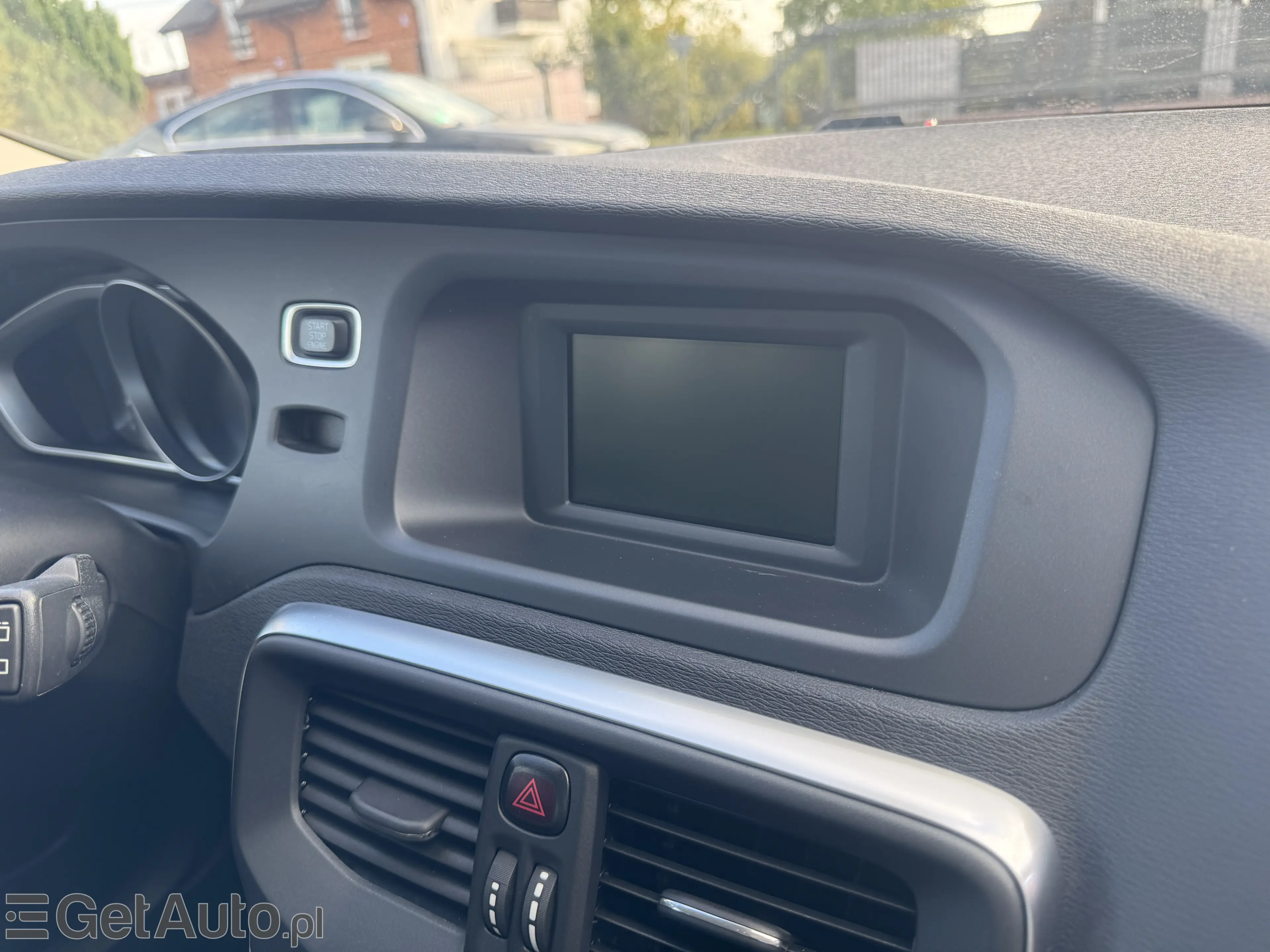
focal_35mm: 24
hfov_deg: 71.6
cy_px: 476
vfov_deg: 56.8
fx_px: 881
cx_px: 635
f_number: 1.78
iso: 80
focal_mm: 6.76
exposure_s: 1/159
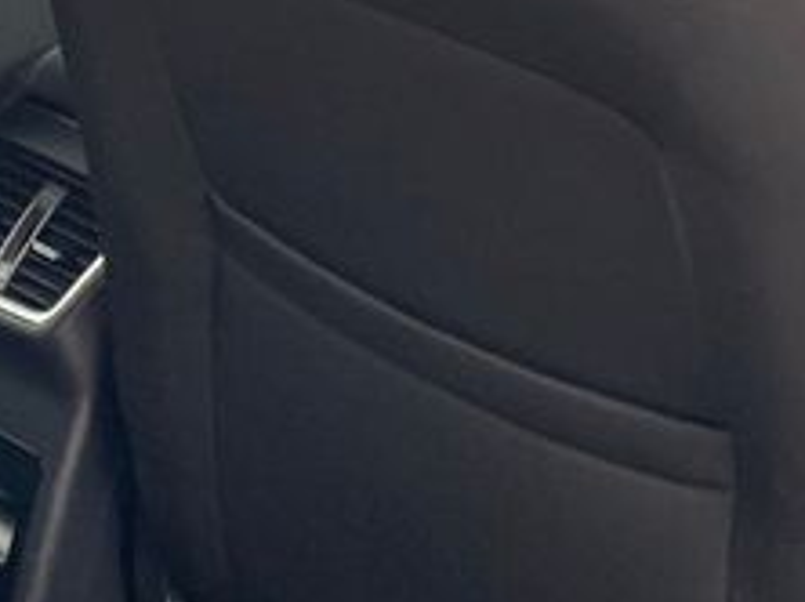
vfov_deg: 12.3
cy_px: 141
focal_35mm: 120
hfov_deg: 16.1
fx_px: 2788
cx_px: -4
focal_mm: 4.25
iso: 100
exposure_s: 1/60
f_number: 1.8
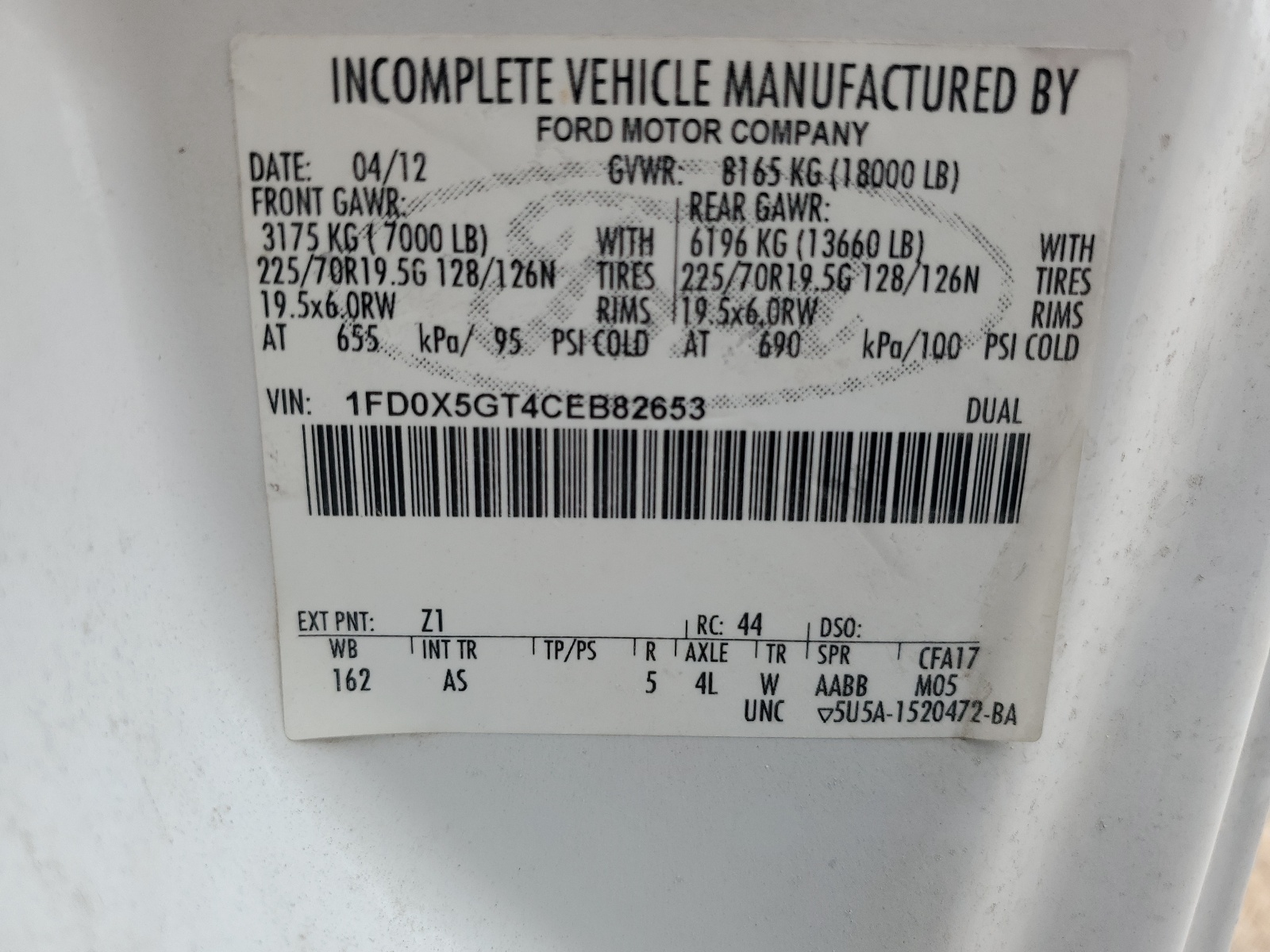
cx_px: 635
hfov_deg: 67.3
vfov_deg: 53.1
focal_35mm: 26
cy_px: 476
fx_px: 954
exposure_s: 1/769
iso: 50
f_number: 1.5
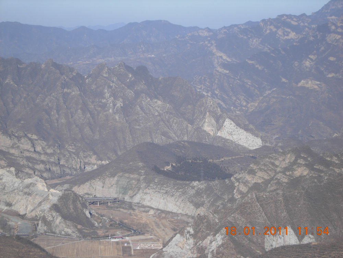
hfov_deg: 15.6
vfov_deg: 11.8
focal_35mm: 126
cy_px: 129
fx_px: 1248
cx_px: 172
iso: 50
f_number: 5.8
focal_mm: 26.3
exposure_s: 1/456
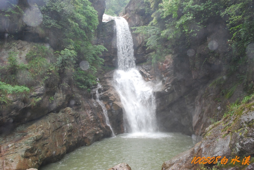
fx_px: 275
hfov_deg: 49.5
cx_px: 127
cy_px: 85
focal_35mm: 39
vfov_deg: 34.3
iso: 900
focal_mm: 26
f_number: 4.2
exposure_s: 1/60
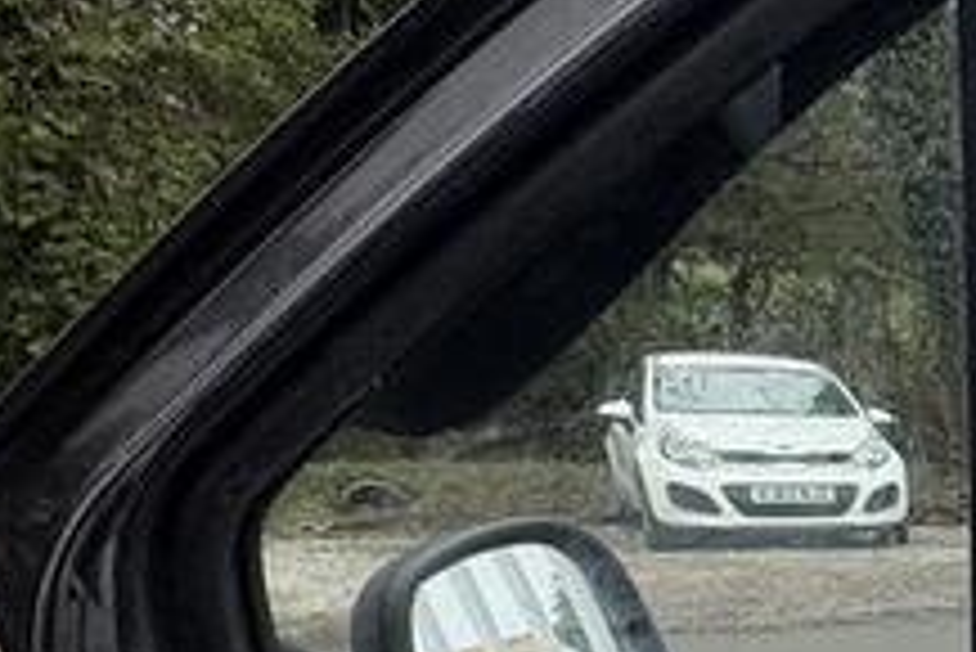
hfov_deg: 21.8
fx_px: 1628
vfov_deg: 20.8
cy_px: 823
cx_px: 1736
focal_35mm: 60
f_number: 2.2
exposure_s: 1/99
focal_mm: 2.22
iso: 50
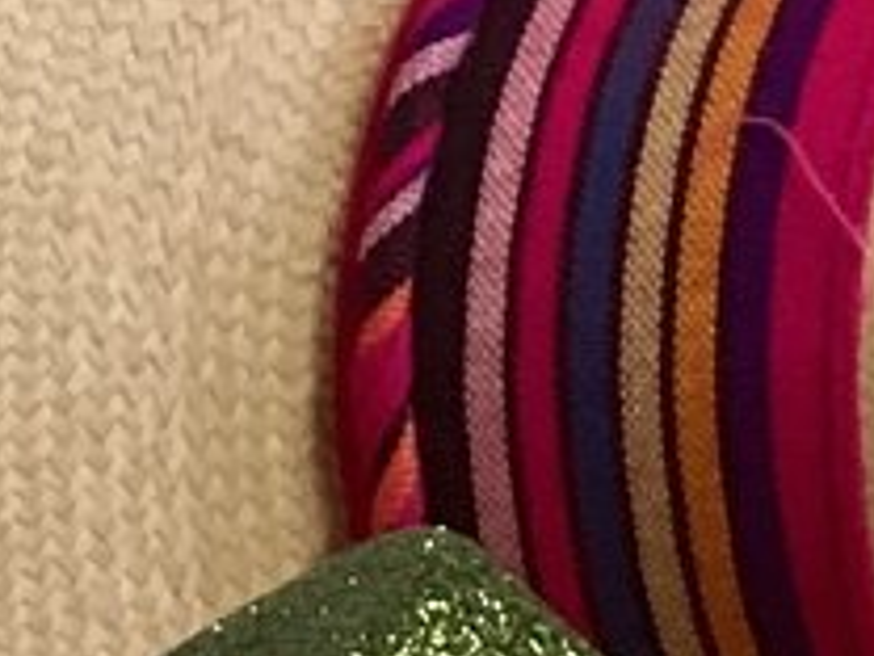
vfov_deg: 6.6
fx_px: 5706
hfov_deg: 7.9
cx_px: -1485
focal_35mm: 226
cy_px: 629
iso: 100
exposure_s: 1/60
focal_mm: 3.3
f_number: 2.4
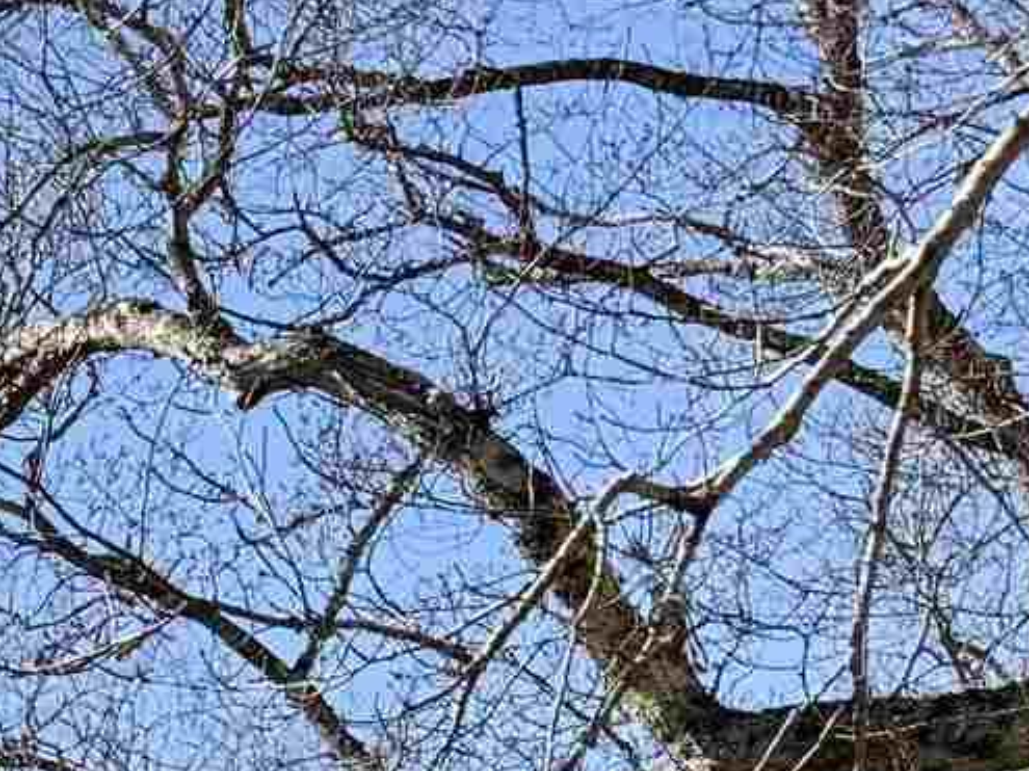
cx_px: -1177
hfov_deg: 11.6
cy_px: 1956
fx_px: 4428
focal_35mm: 149
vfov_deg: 8.9
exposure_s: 1/4167
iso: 80
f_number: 1.78
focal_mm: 6.76
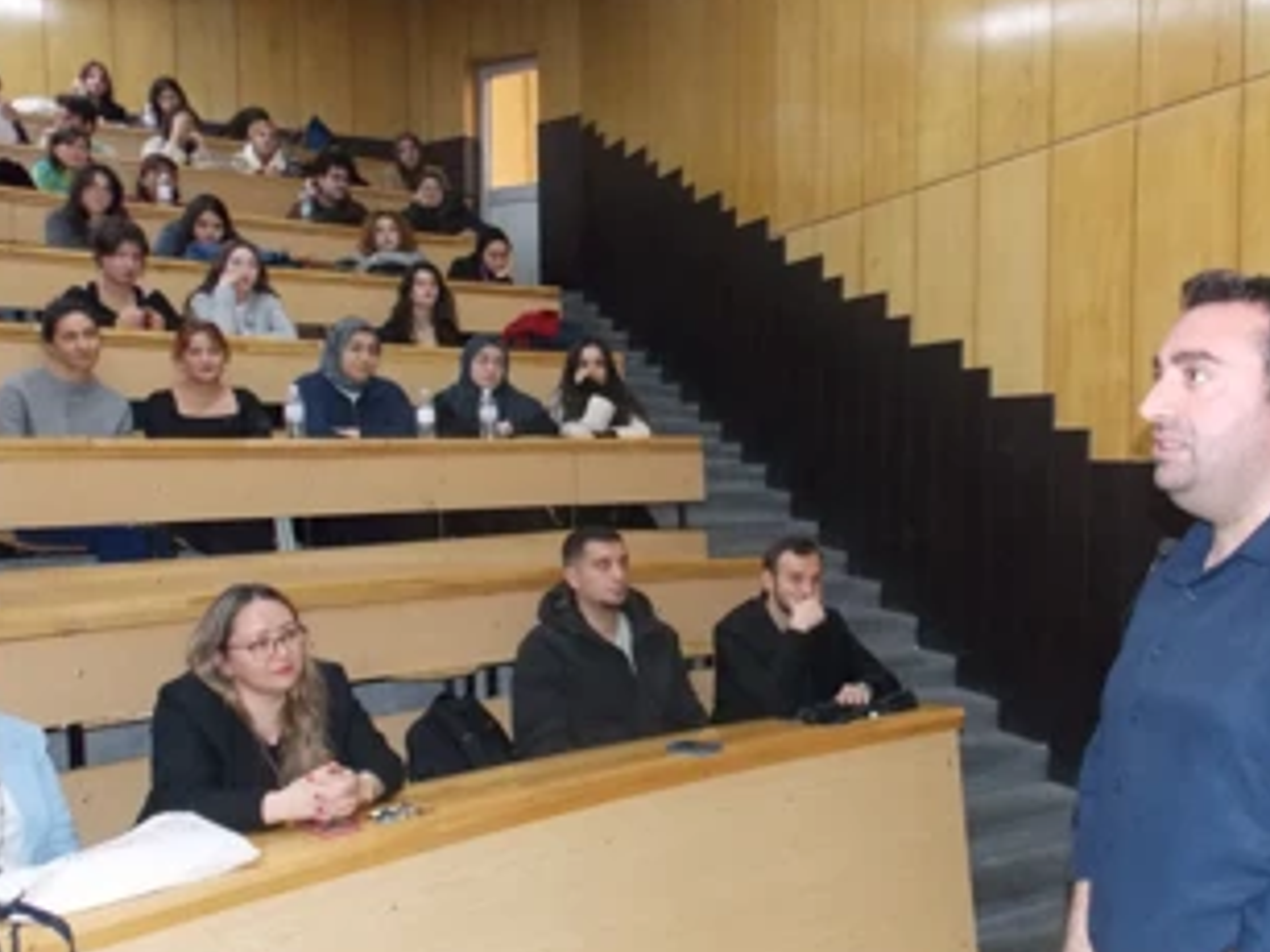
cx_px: 716
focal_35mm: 33
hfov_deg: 55.2
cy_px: 538
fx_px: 1210
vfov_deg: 42.8
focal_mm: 4
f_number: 3.1
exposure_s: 1/30
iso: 400
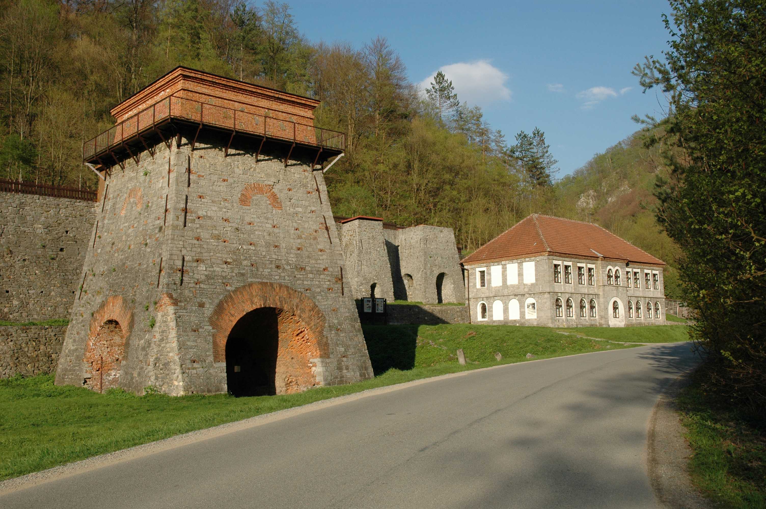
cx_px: 383
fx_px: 765
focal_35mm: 36
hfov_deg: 53.2
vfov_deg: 36.8
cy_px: 254
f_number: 9
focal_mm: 24
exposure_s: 1/320
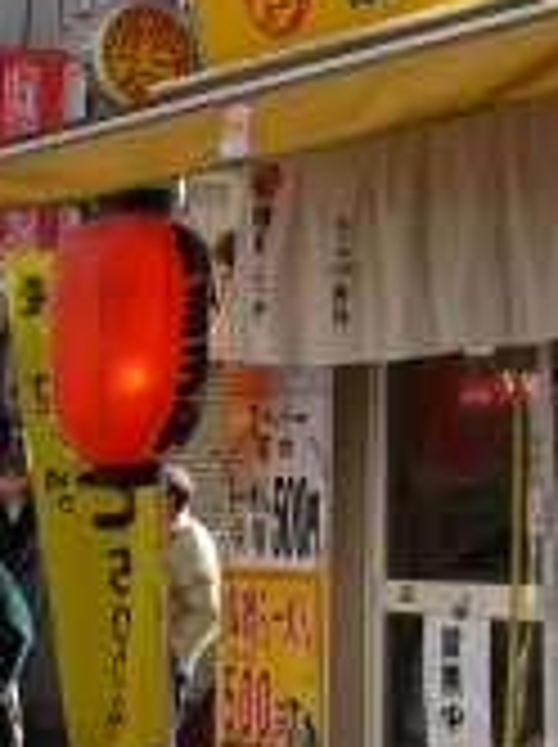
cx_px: 567
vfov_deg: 22.8
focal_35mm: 81
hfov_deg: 17.7
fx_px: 1745
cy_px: -63
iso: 160
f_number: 5.6
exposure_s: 1/250
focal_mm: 15
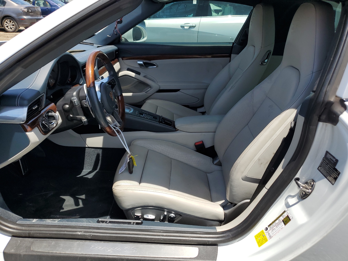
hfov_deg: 67.3
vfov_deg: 53.1
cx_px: 174
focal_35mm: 26
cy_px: 130
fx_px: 261
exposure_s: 1/2500
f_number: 1.5
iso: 50
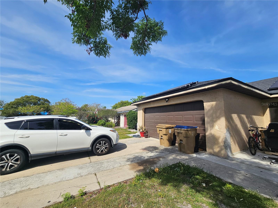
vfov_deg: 89.9
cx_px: 139
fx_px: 104
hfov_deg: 106.2
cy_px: 104
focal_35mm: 13
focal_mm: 2.2
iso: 50
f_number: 2.2
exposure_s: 1/3092
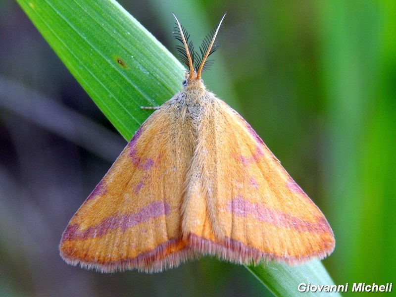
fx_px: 1853
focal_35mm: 162
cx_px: 198
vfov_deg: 9.2
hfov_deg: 12.2
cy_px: 148
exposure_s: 1/60
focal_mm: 28.7
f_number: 5.1
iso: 200
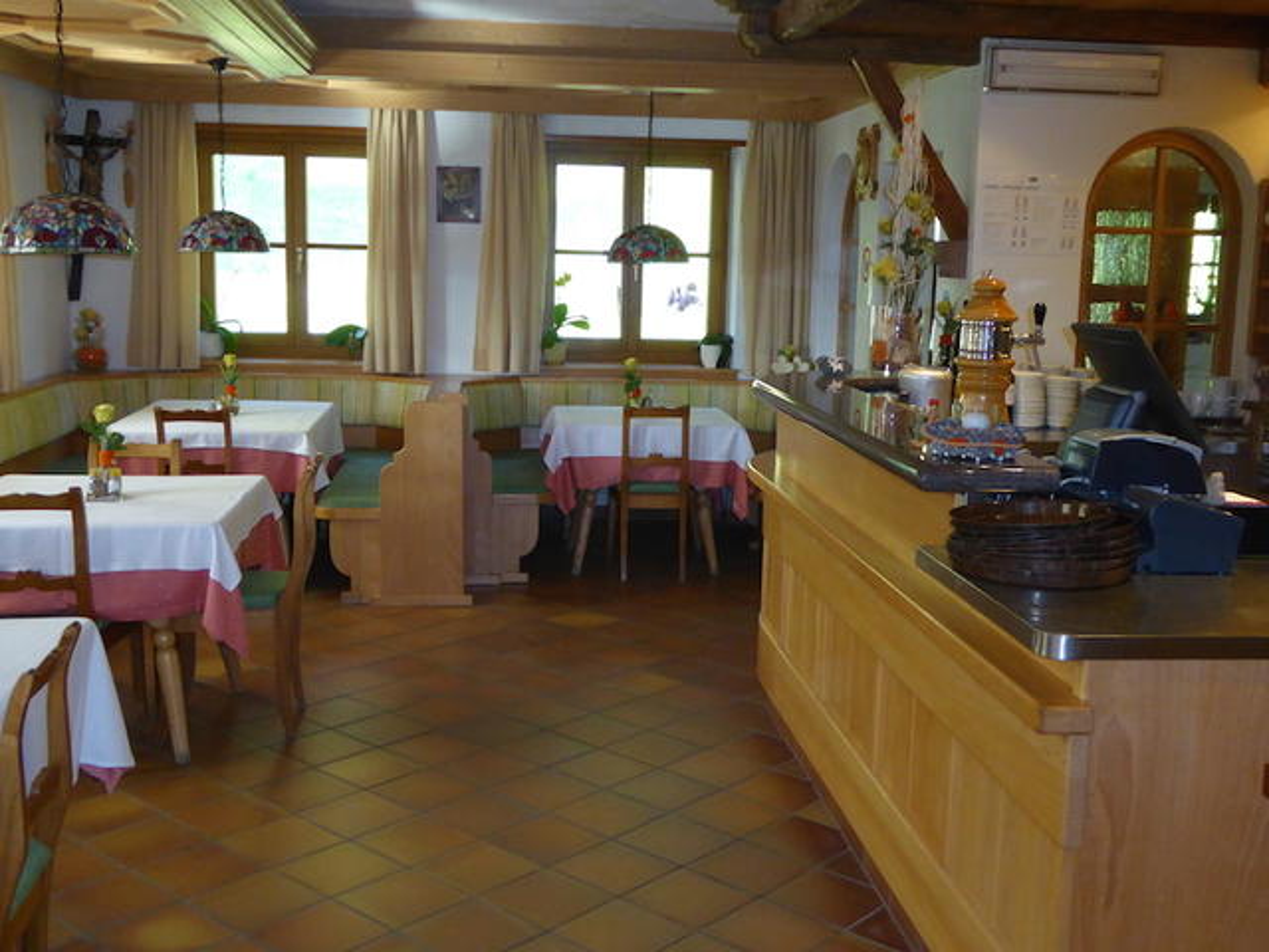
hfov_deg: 47.9
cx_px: 634
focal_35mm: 39
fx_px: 1430
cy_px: 476
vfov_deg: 36.8
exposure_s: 1/60
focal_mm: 6.7
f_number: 3.7
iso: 640
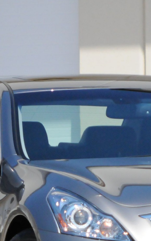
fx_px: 4723
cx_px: 134
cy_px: 202
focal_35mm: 717
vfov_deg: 2.9
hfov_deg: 1.8
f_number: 5.6
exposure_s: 1/8000
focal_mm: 175
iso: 2000
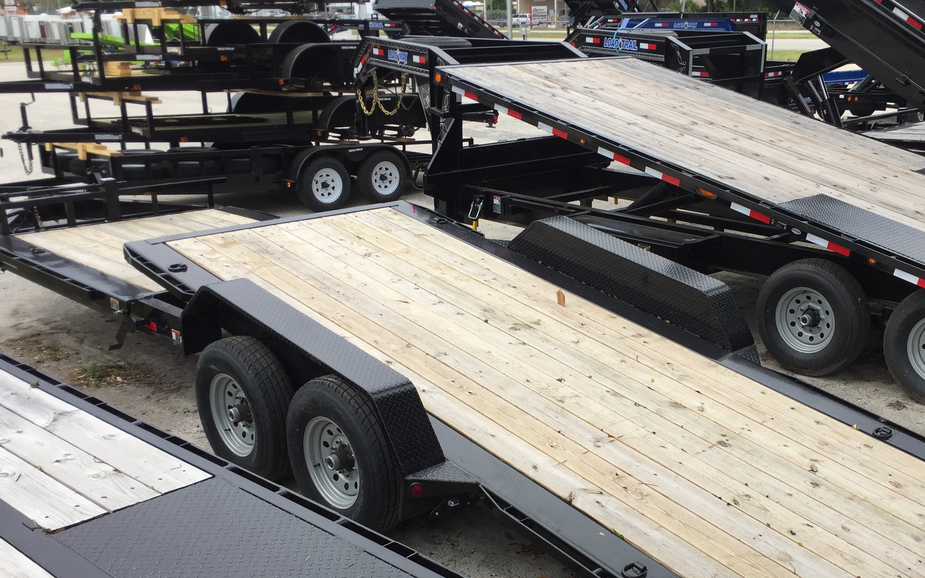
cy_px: 385
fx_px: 1034
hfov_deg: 47.9
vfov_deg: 31.0
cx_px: 555
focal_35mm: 41
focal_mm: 4.15
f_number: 2.2
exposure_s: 1/1014
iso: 32
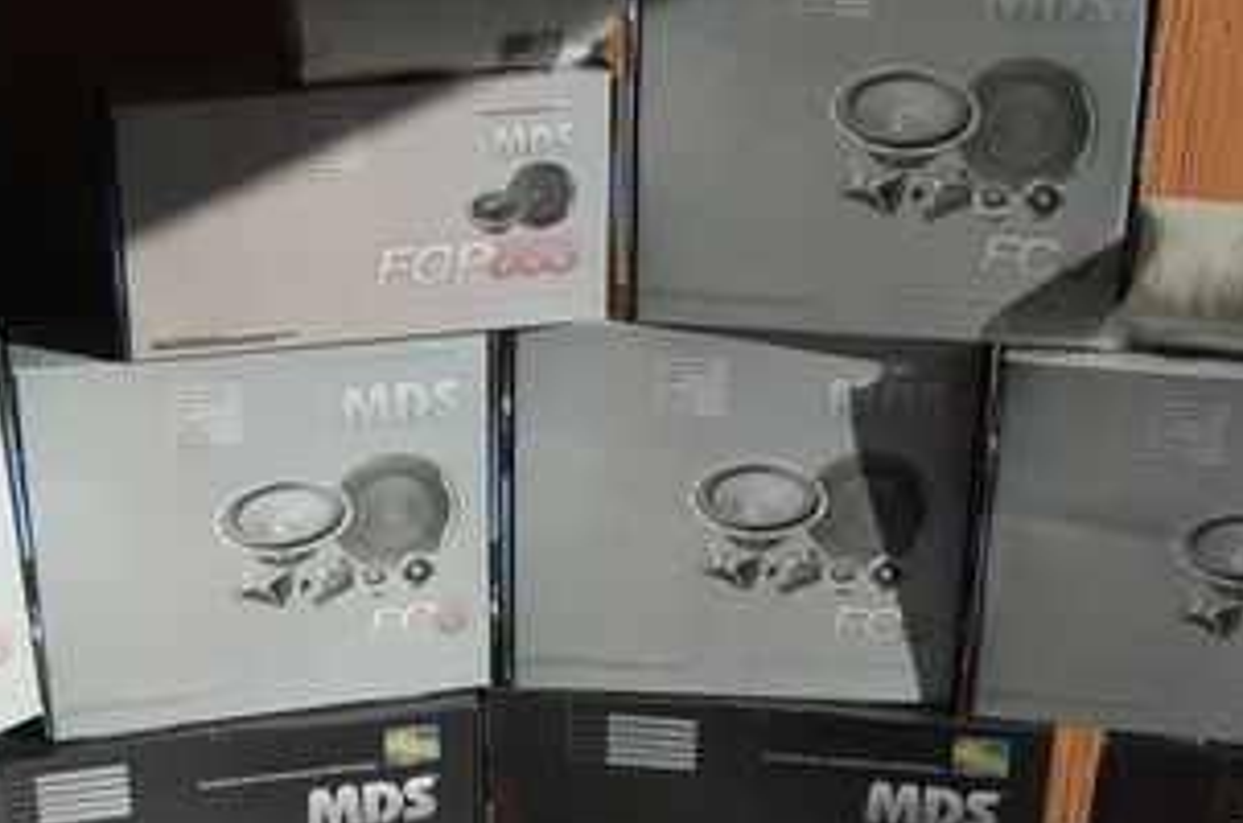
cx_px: 473
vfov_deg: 19.3
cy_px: 597
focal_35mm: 70
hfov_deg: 28.8
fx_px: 2412
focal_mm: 22
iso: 200
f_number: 7.1
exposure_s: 1/200
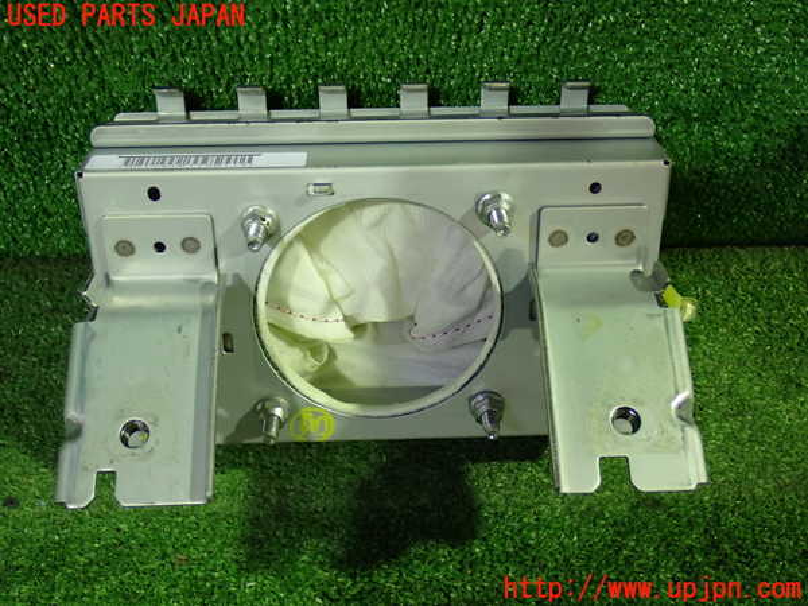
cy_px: 303
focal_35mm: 44
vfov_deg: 32.9
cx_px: 404
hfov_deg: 42.9
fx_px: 1027
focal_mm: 7.84
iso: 800
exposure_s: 1/40
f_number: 2.9
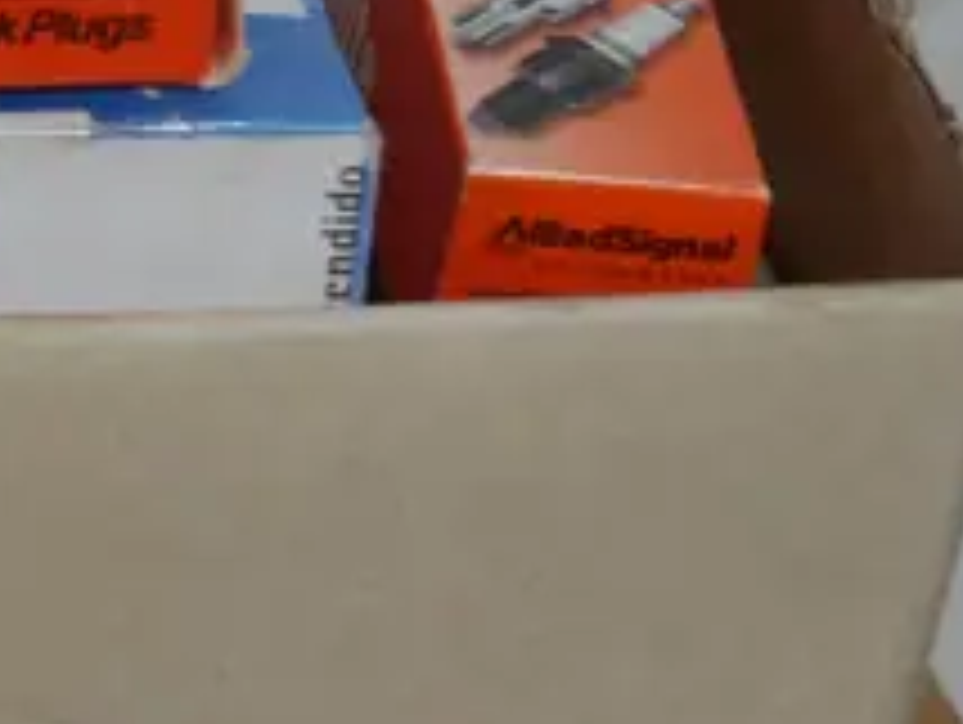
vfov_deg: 6.8
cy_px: 232
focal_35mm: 220
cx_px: -1044
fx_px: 6127
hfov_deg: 8.5
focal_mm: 23
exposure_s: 1/60
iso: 500
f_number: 5.1
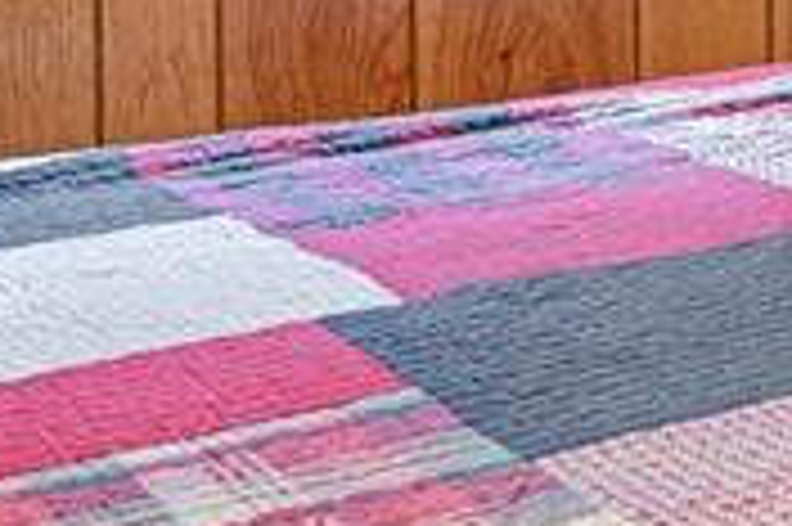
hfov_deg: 13.9
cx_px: 1948
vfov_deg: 12.8
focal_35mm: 99
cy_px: -346
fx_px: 2176
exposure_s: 25
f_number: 8
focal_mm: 17
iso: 250
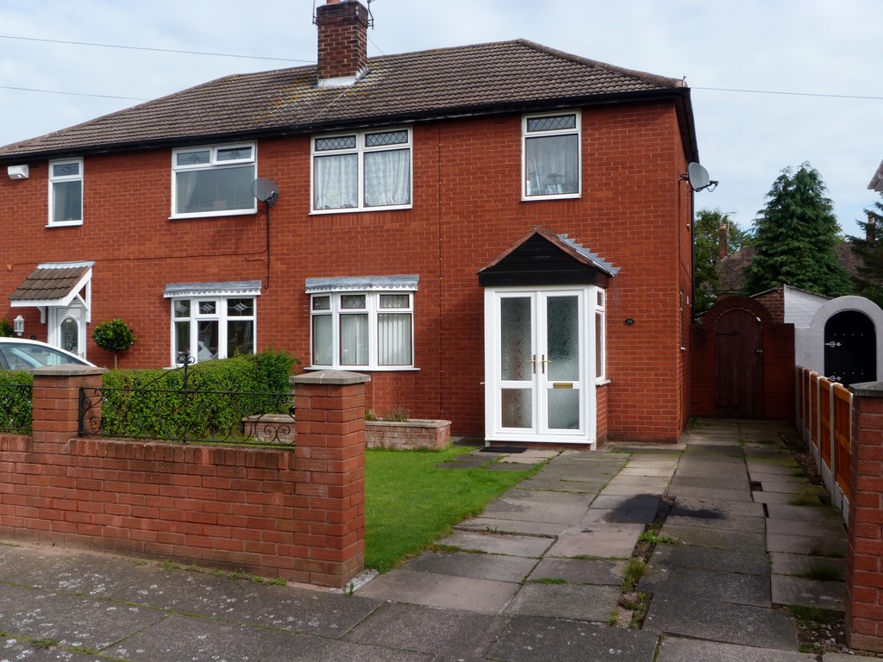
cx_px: 442
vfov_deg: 44.2
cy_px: 331
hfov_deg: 56.8
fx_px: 816
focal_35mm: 32
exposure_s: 1/250
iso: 80
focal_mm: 5.7
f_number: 5.6
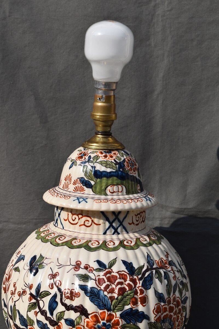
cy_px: 164
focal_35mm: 82
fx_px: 753
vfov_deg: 24.6
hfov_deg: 16.6
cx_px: 110
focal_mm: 55
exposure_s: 1/500
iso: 200
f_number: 11
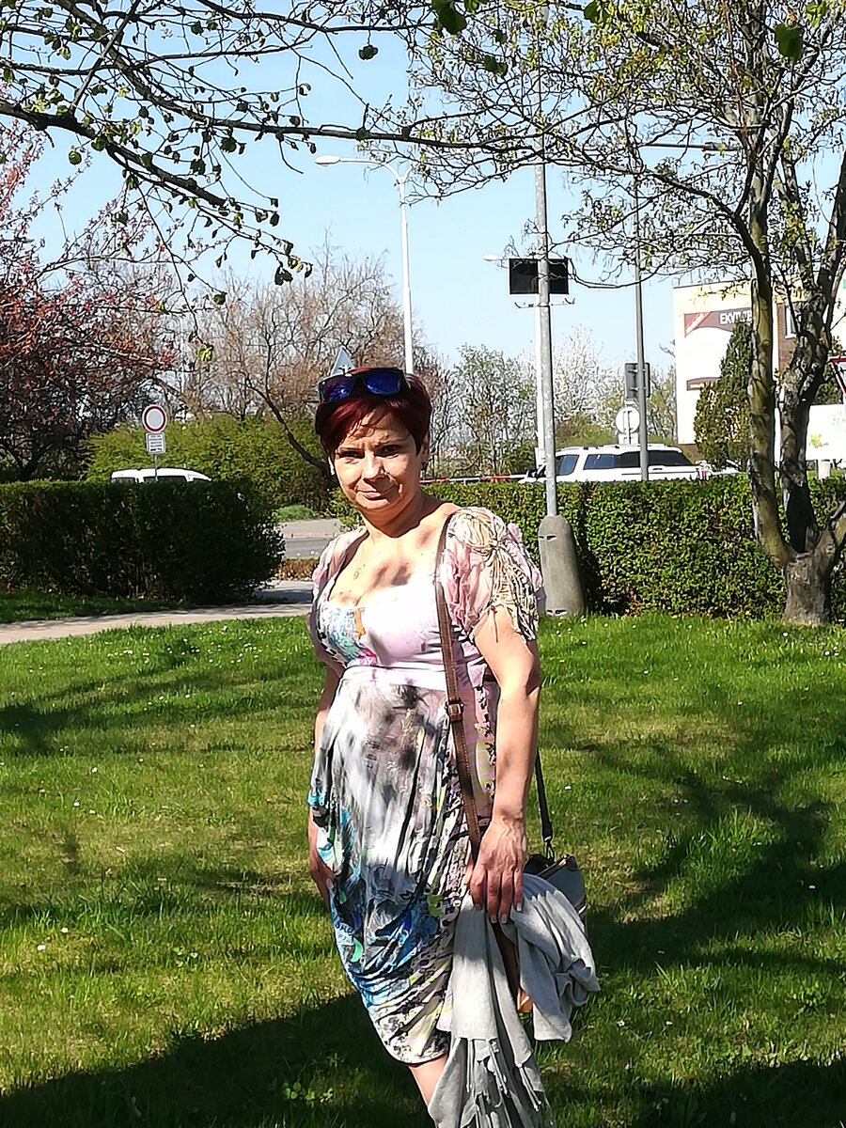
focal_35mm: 68
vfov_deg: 28.6
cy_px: 564
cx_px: 423
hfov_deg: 21.6
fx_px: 2216
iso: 50
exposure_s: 1/633
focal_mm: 3.83
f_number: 2.2
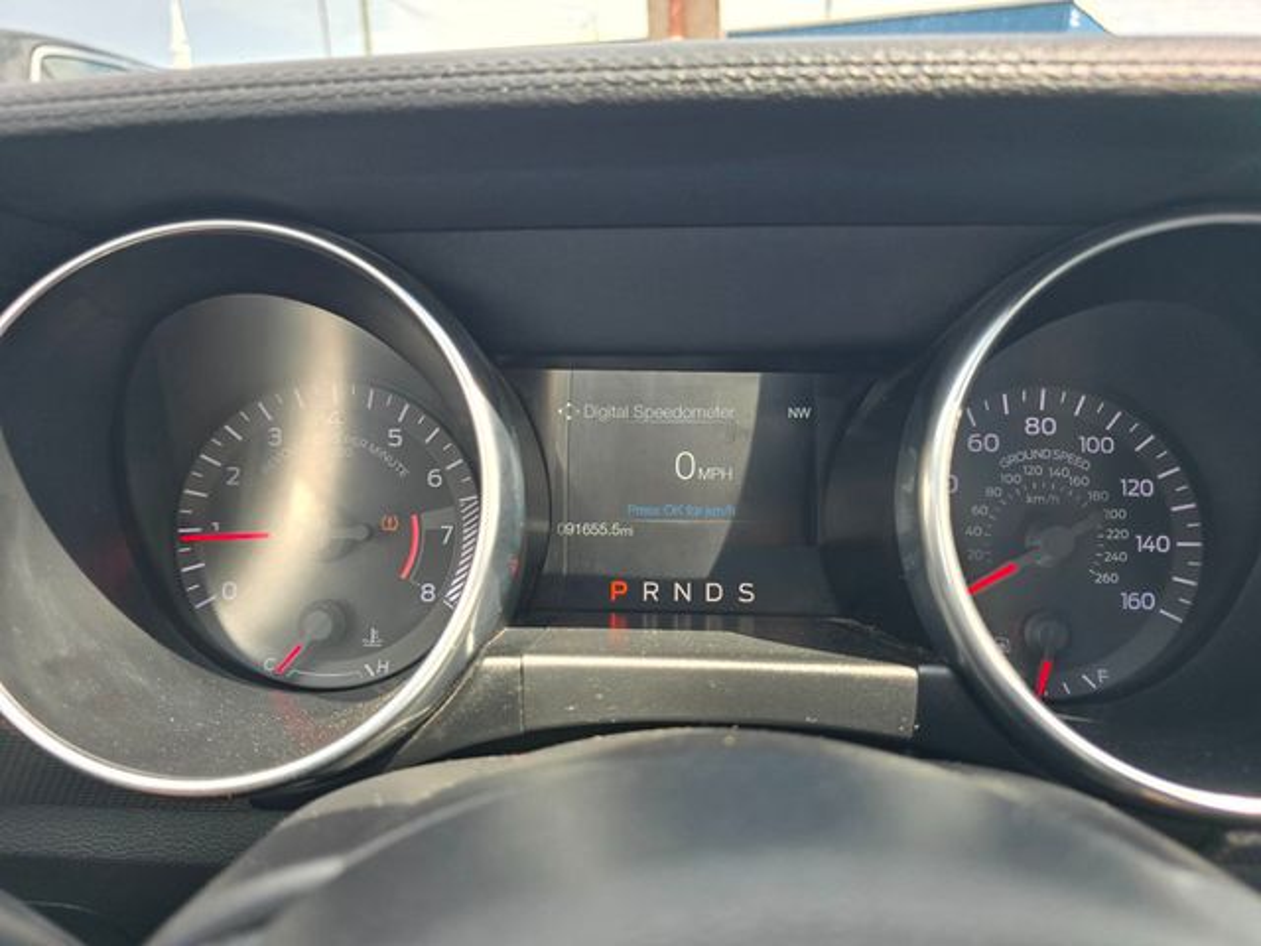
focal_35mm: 23
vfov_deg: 58.9
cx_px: 630
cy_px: 473
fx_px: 838
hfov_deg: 73.9
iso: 32
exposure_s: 1/180
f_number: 1.7
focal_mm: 6.3
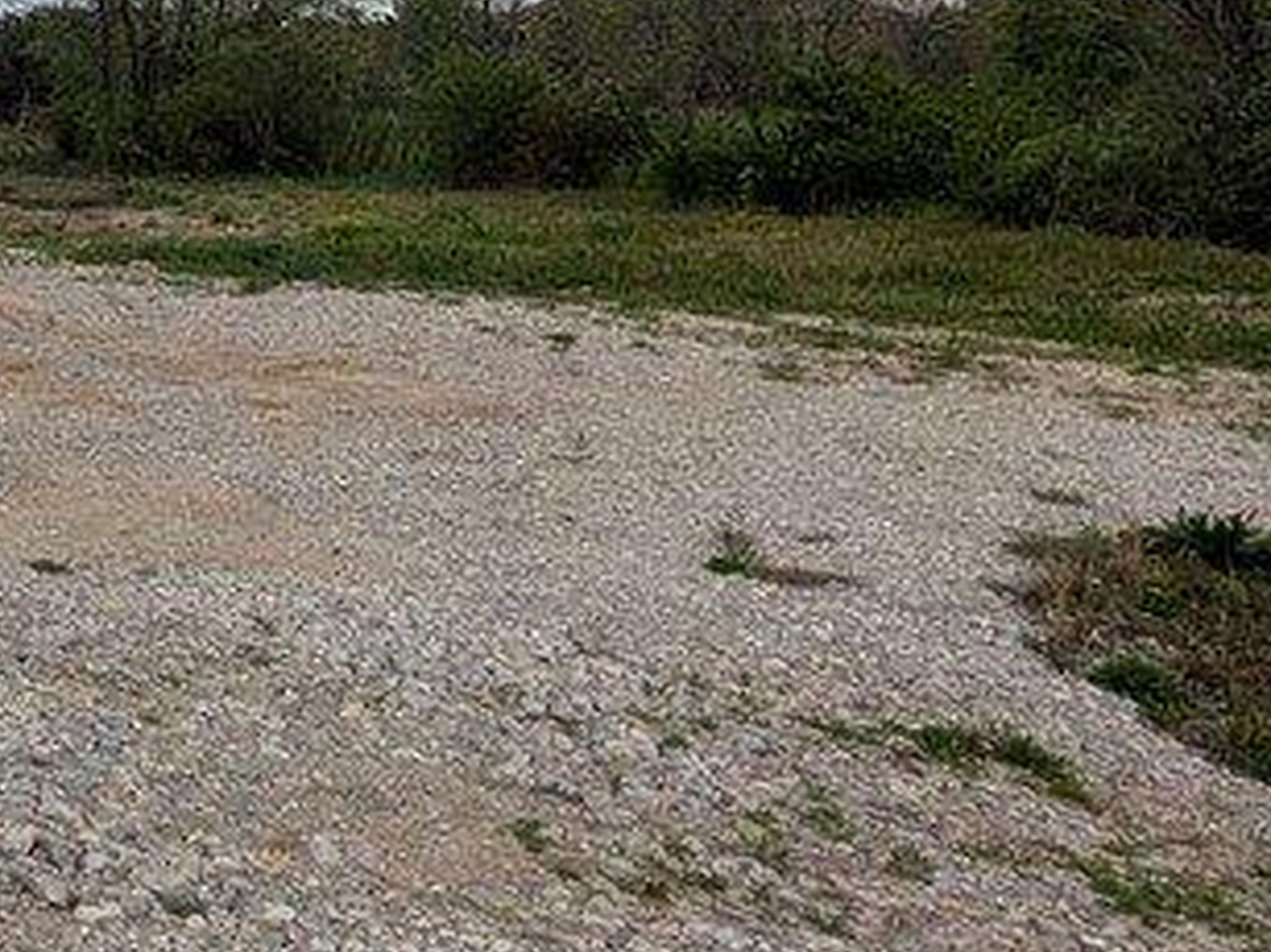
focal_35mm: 40
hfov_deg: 31.1
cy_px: 70
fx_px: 1468
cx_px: -524
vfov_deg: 33.7
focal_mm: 2.02
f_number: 1.7
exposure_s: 1/3663
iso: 51
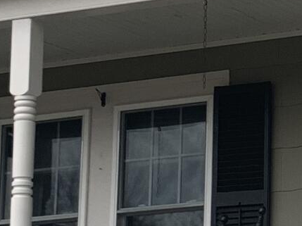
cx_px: 498
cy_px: 61
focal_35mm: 182
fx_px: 1586
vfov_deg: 8.1
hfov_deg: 10.4
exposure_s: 1/1812
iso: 25
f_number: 1.8
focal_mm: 4.25
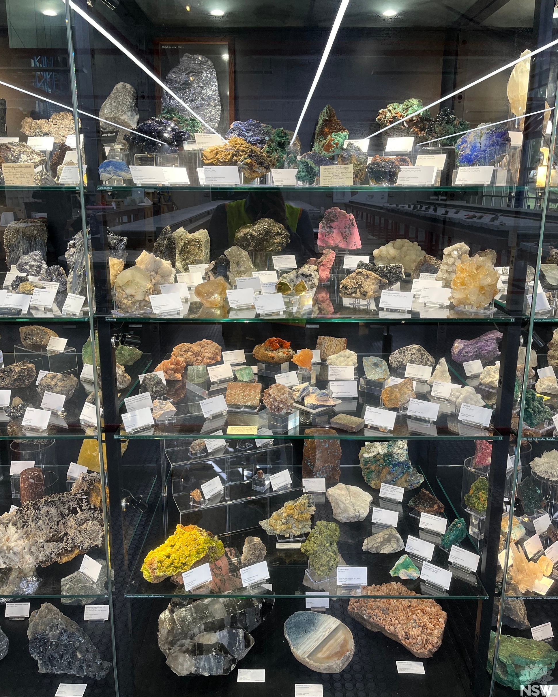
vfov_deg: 62.1
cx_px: 274
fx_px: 578
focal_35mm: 28
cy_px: 323
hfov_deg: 51.5
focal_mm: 5.1
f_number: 1.6
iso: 125
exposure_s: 1/121
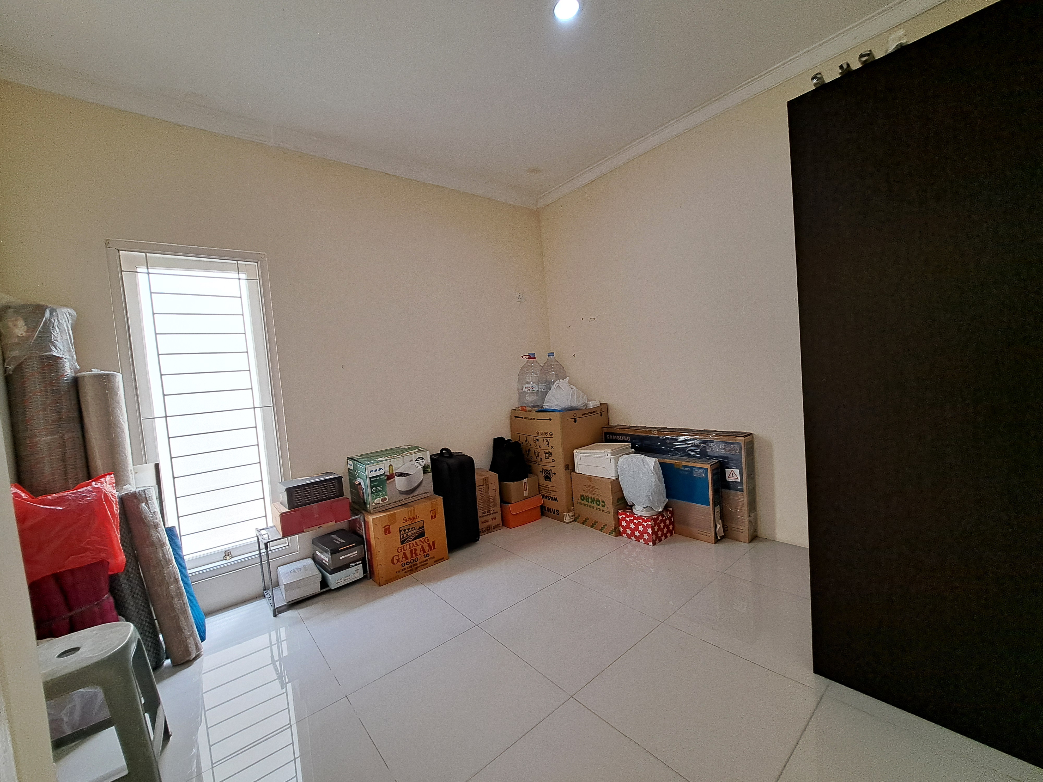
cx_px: 522
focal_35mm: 13
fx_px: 392
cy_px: 391
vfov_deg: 89.9
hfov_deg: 106.2
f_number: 2.2
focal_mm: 1.74
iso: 80
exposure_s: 1/50
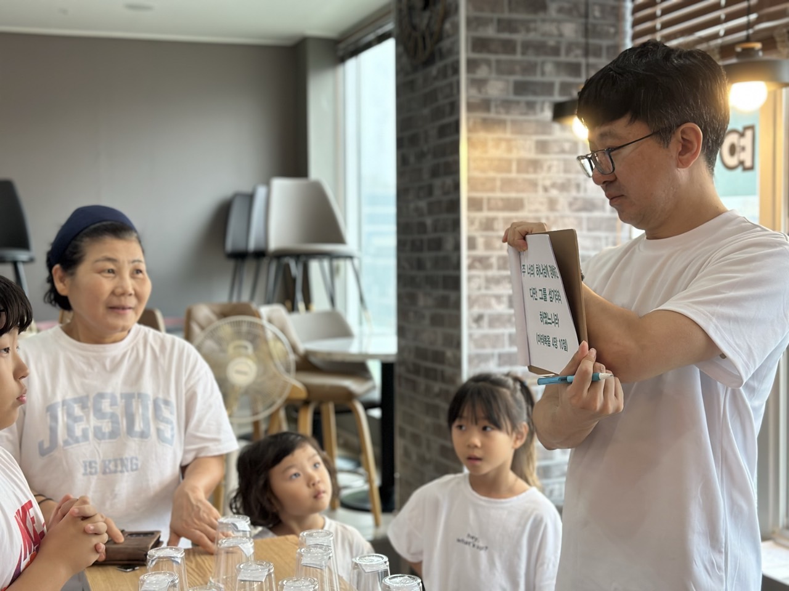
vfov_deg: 30.3
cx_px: 394
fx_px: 1094
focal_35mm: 48
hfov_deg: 39.7
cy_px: 296
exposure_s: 1/120
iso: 200
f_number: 1.78
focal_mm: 6.86
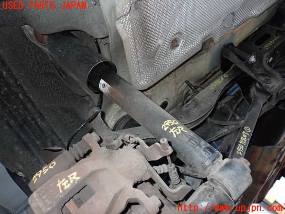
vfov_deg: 46.8
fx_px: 247
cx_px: 142
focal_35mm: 30
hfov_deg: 60.0
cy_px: 107
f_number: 2.3
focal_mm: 5.4
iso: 320
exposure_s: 1/30
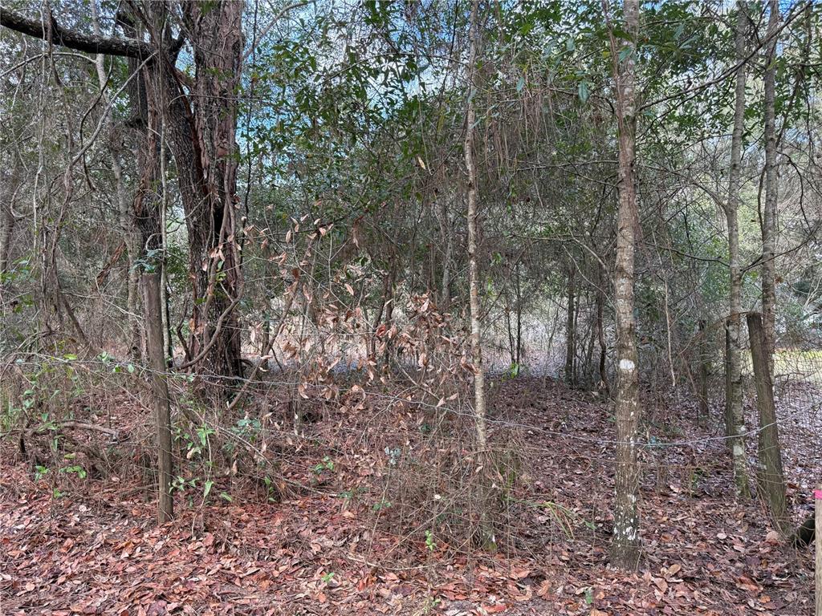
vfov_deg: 56.8
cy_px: 308
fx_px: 570
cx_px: 411
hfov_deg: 71.6
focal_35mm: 24
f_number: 1.78
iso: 160
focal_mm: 6.76
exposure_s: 1/237
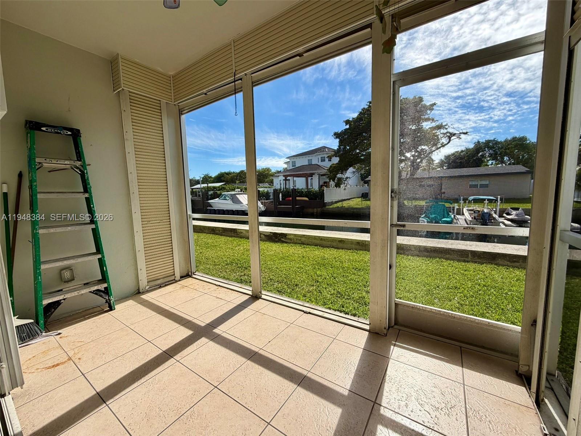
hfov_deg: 102.1
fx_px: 235
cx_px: 290
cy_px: 218
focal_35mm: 14
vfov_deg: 85.7
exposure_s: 1/770
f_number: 2.2
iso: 32
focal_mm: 2.22
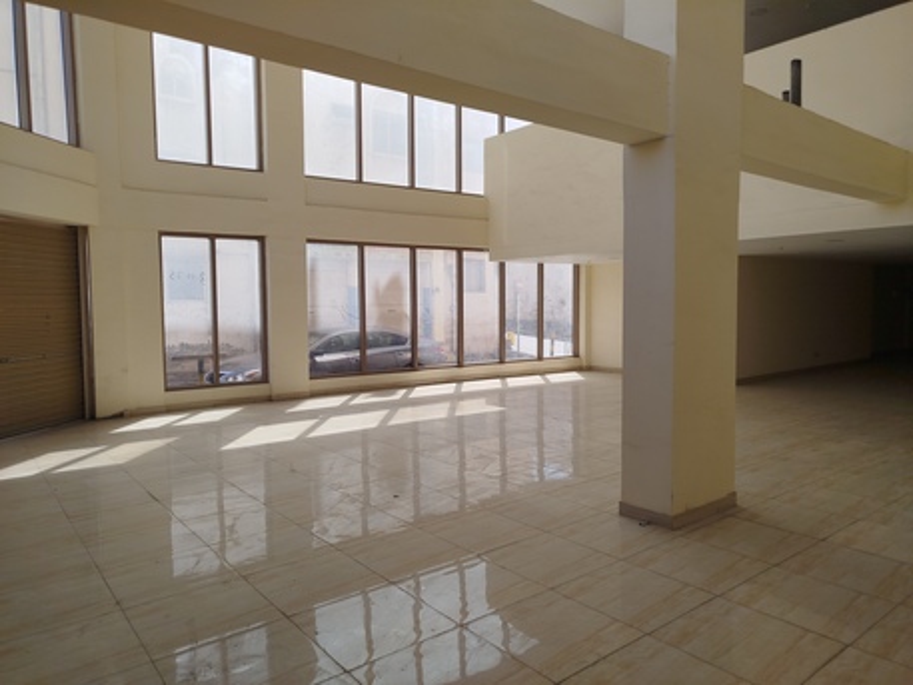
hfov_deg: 71.6
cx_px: 456
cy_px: 342
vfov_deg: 56.8
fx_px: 633
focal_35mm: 24
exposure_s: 1/251
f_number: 1.7
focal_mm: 5.31
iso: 50
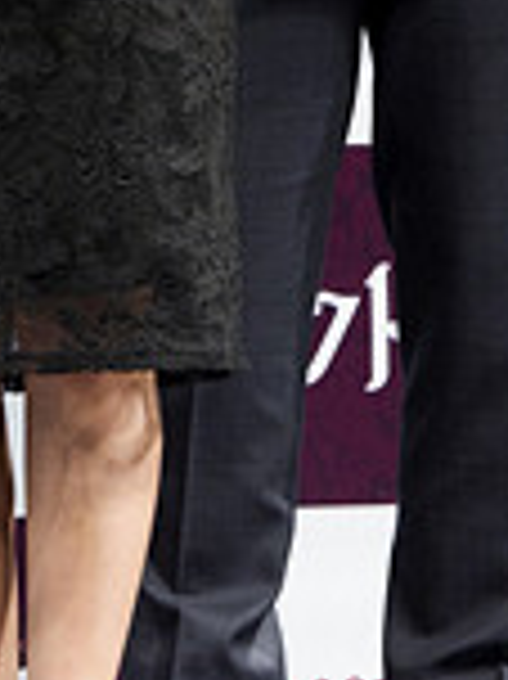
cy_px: -313
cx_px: 216
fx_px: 8720
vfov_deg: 4.4
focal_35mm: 445
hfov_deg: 3.3
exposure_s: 1/160
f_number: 8
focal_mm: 116
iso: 3200
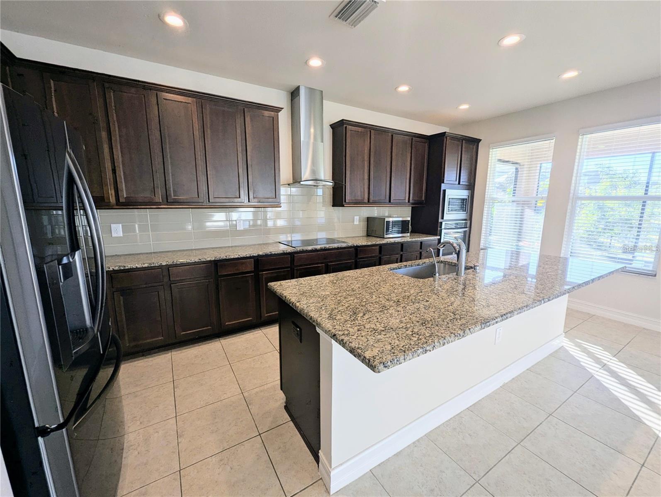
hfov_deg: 106.1
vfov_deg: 90.1
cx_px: 330
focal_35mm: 13
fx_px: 249
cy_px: 248
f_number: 2.2
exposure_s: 1/361
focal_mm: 1.95
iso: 48
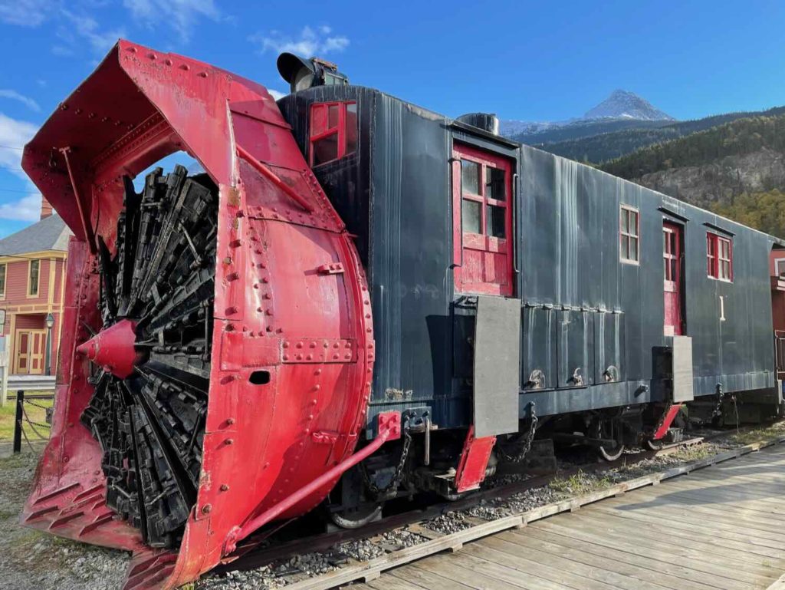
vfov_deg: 53.1
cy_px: 295
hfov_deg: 67.3
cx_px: 392
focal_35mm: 26
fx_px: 590
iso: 32
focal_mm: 4.2
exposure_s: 1/997
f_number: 1.6
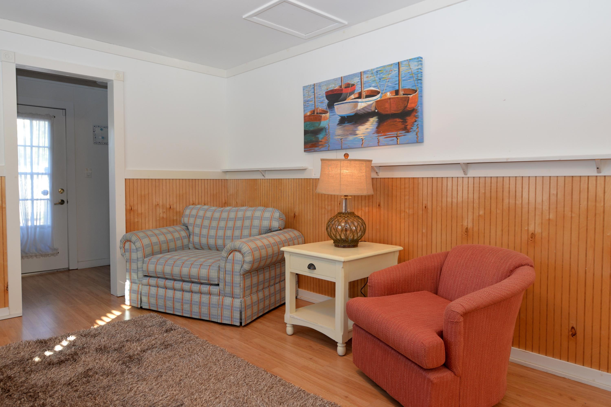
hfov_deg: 73.7
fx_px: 407
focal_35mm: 24
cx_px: 306
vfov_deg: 53.1
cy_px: 204
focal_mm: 24
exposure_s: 1/60
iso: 500
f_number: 4
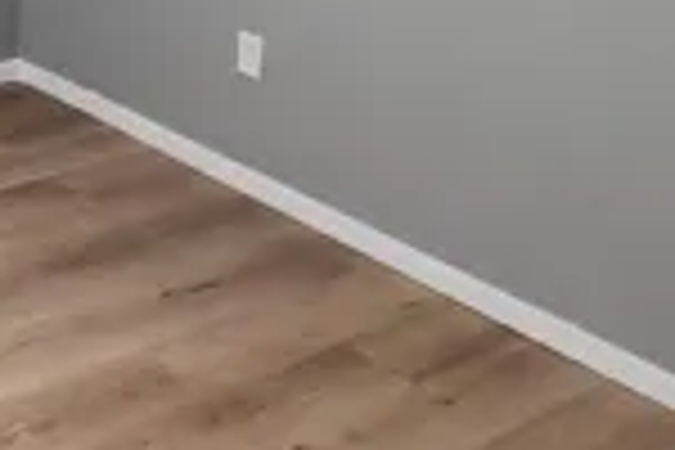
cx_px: -328
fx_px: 1294
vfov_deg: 17.5
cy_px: -243
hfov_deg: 23.6
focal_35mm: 69
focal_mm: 2.2
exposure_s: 1/30
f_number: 2.2
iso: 400
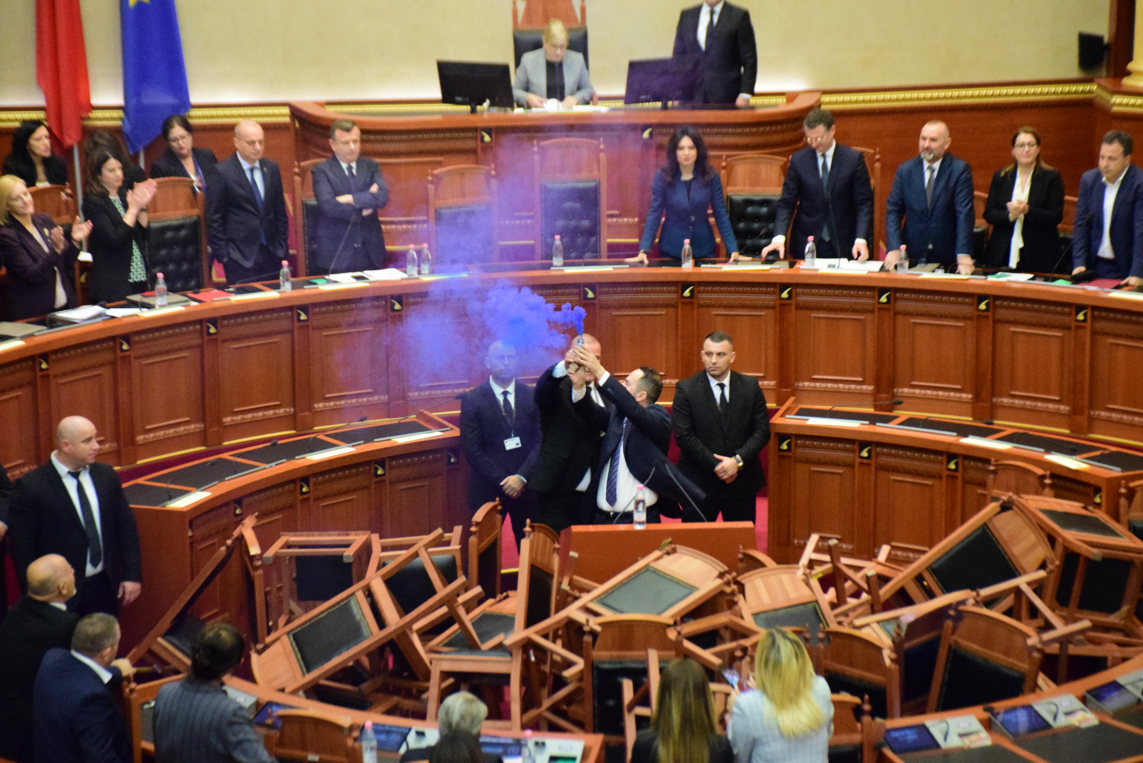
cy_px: 382
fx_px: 3334
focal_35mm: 105
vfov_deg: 13.0
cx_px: 572
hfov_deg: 19.5
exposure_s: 1/80
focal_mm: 70
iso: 6400
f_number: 5.6
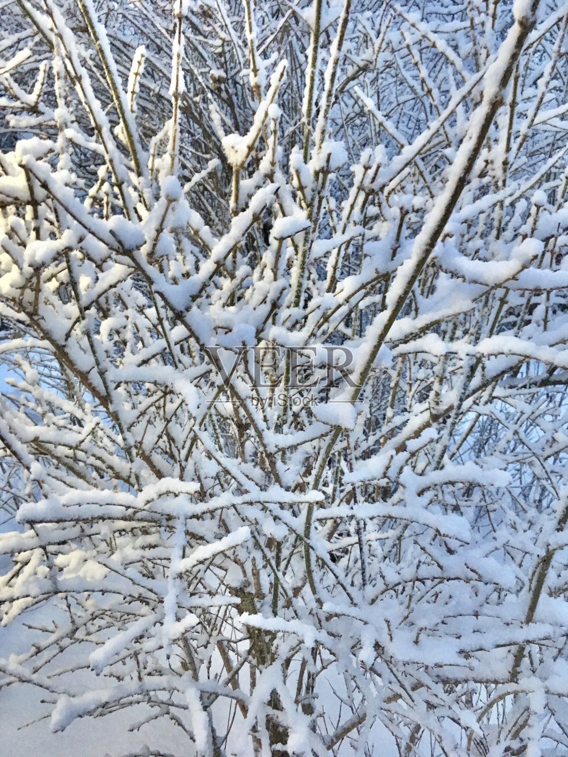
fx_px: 634
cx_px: 284
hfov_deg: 48.2
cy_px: 378
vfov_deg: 61.7
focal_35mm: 29
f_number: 2.2
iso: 320
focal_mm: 4.15
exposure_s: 1/17
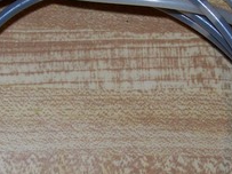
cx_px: 123
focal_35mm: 124
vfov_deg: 11.9
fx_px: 831
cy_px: 94
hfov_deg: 15.9
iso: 80
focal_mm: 6
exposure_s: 1/64
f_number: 2.7
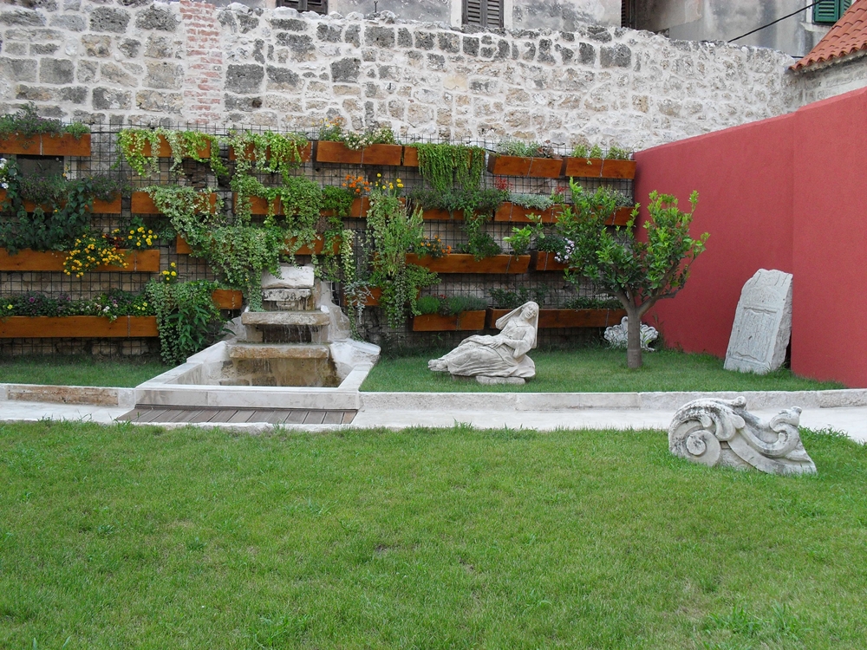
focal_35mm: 35
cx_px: 434
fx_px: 877
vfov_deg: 40.7
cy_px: 325
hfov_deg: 52.6
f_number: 3.2
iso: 100
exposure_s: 1/60
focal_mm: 6.3
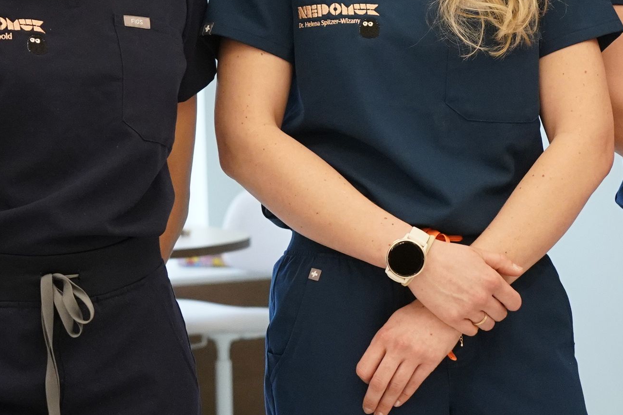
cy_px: 80
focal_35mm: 120
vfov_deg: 11.4
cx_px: 189
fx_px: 2077
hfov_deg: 17.0
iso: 2500
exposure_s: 1/200
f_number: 3.2
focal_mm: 39
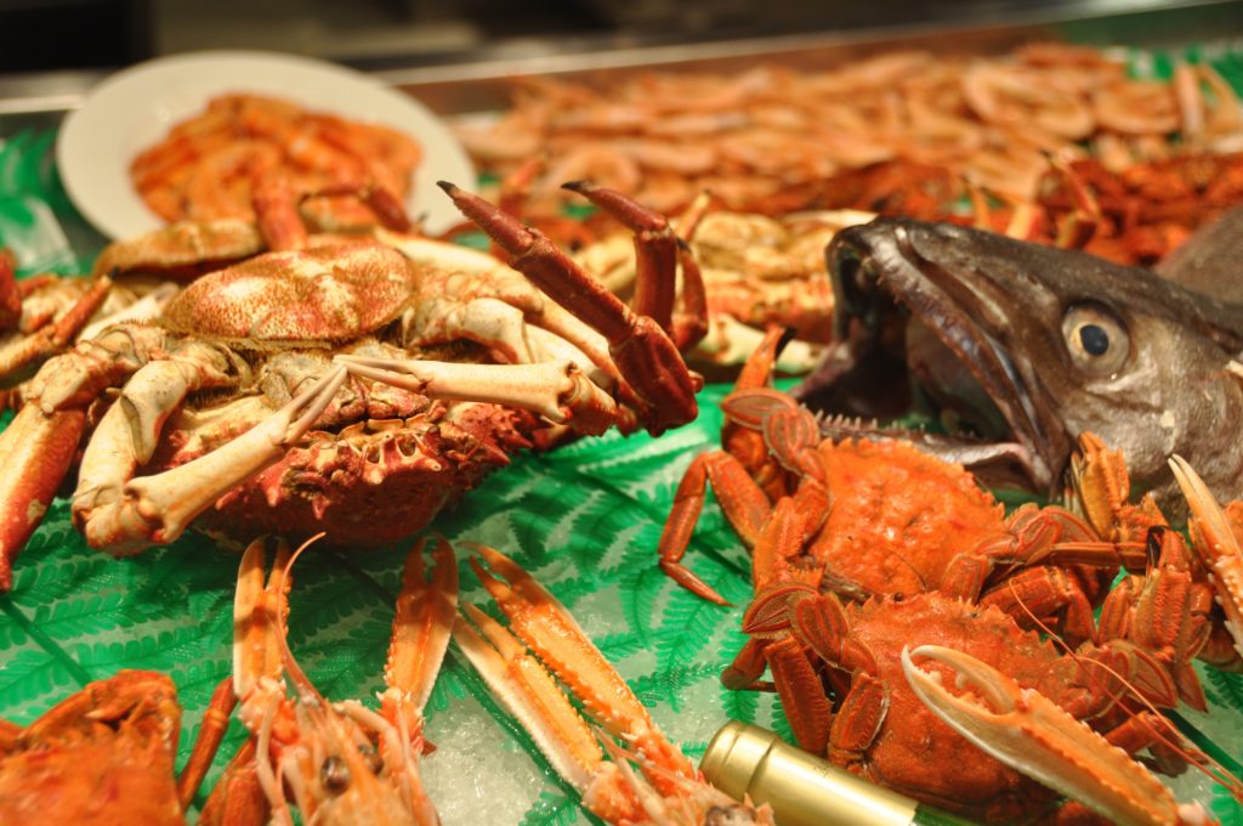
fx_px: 2069
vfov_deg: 22.6
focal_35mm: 60
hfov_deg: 33.4
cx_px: 622
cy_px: 413
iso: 400
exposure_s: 1/100
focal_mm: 40
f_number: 5
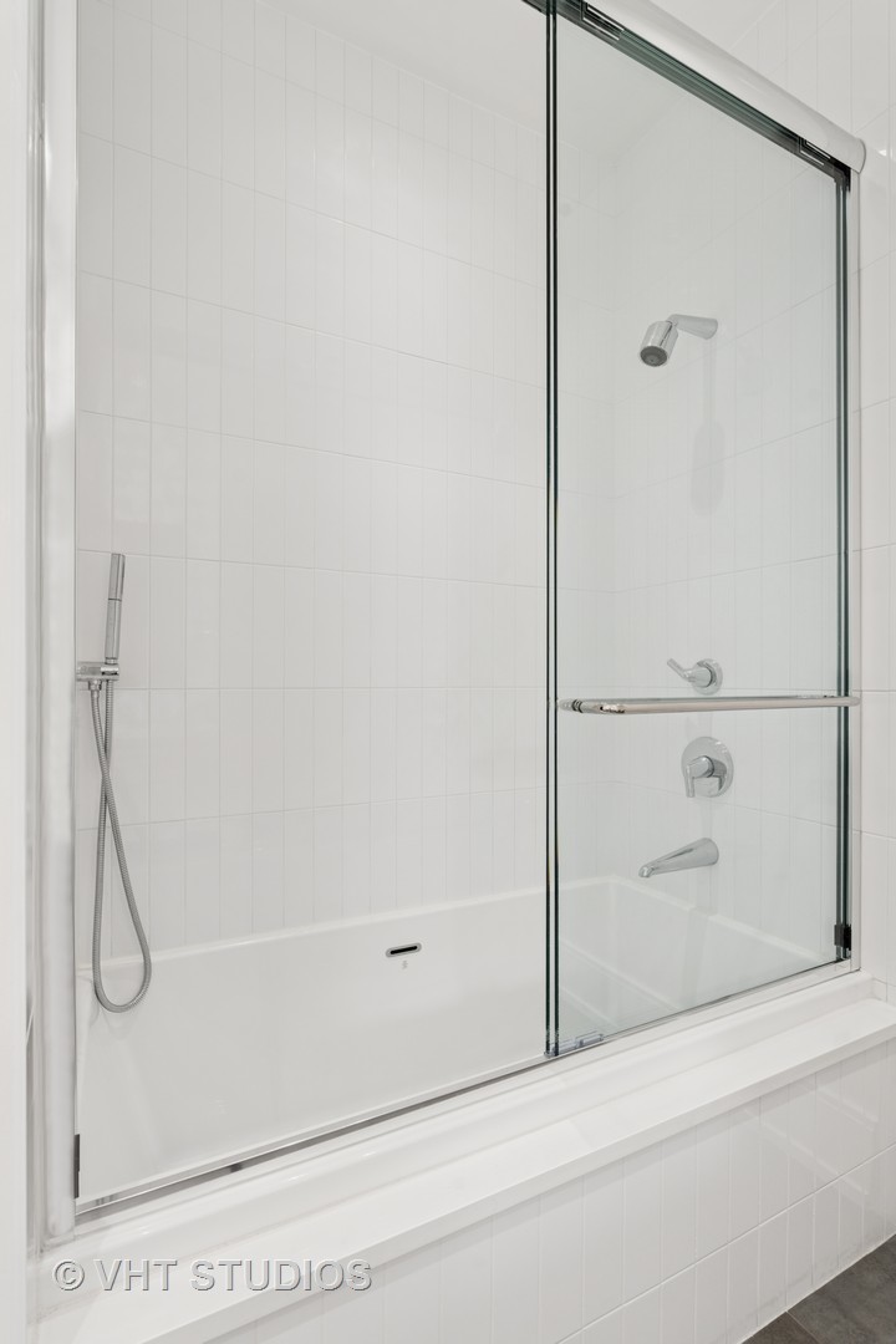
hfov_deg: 73.7
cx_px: 448
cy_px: 672
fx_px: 597
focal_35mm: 16
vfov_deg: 96.7
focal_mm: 16
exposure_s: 1/50
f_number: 8
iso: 320
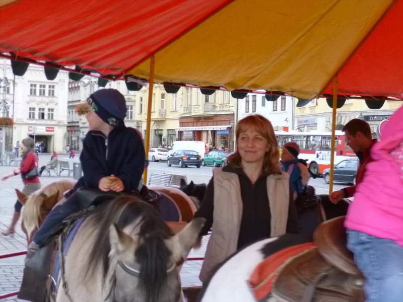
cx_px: 202
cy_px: 151
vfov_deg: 24.4
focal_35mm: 60
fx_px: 699
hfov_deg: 32.2
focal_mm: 10.7
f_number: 4.3
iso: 160
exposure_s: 1/60
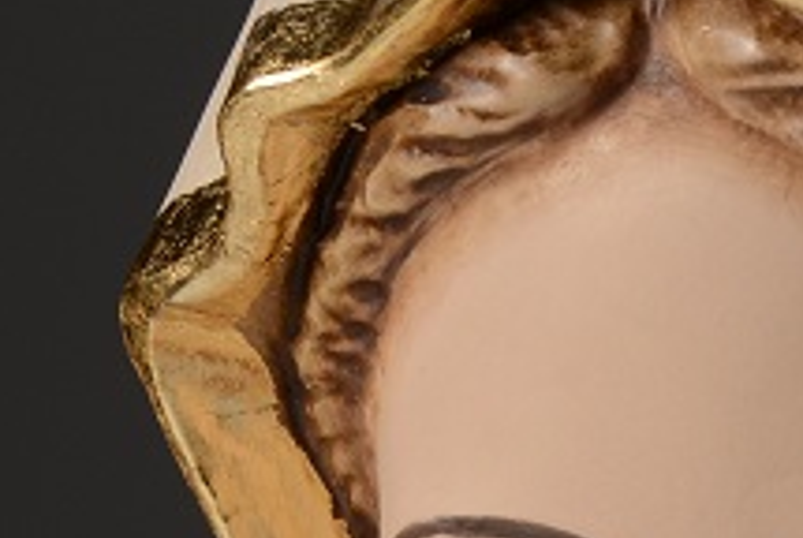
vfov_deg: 2.8
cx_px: 848
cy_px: 984
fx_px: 10900
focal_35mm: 488
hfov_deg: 4.2
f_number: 18
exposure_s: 1/125
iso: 200
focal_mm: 105
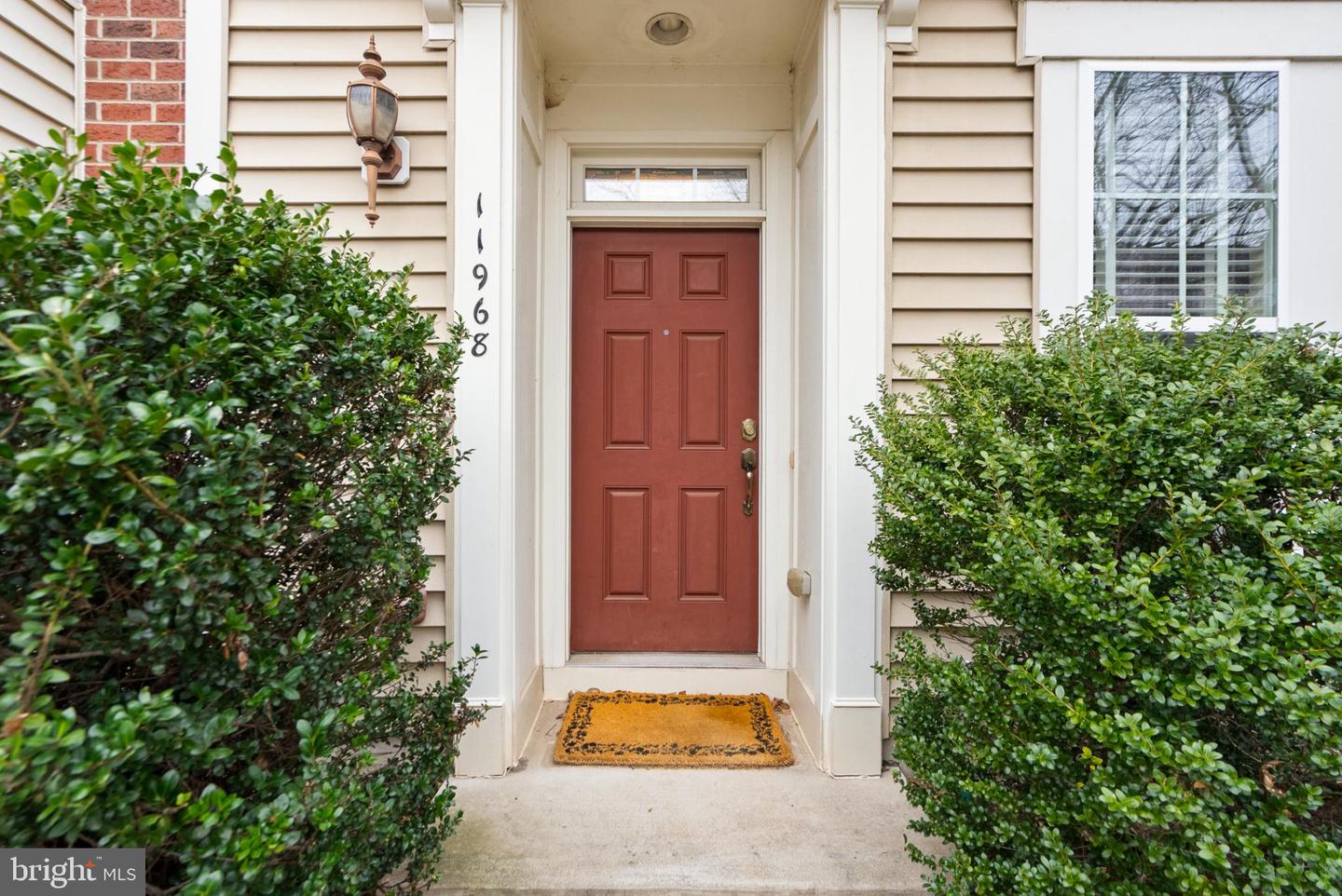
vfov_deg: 73.8
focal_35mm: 16
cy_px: 448
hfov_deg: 96.7
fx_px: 597
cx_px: 671
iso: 1000
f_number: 8
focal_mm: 16
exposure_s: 1/40
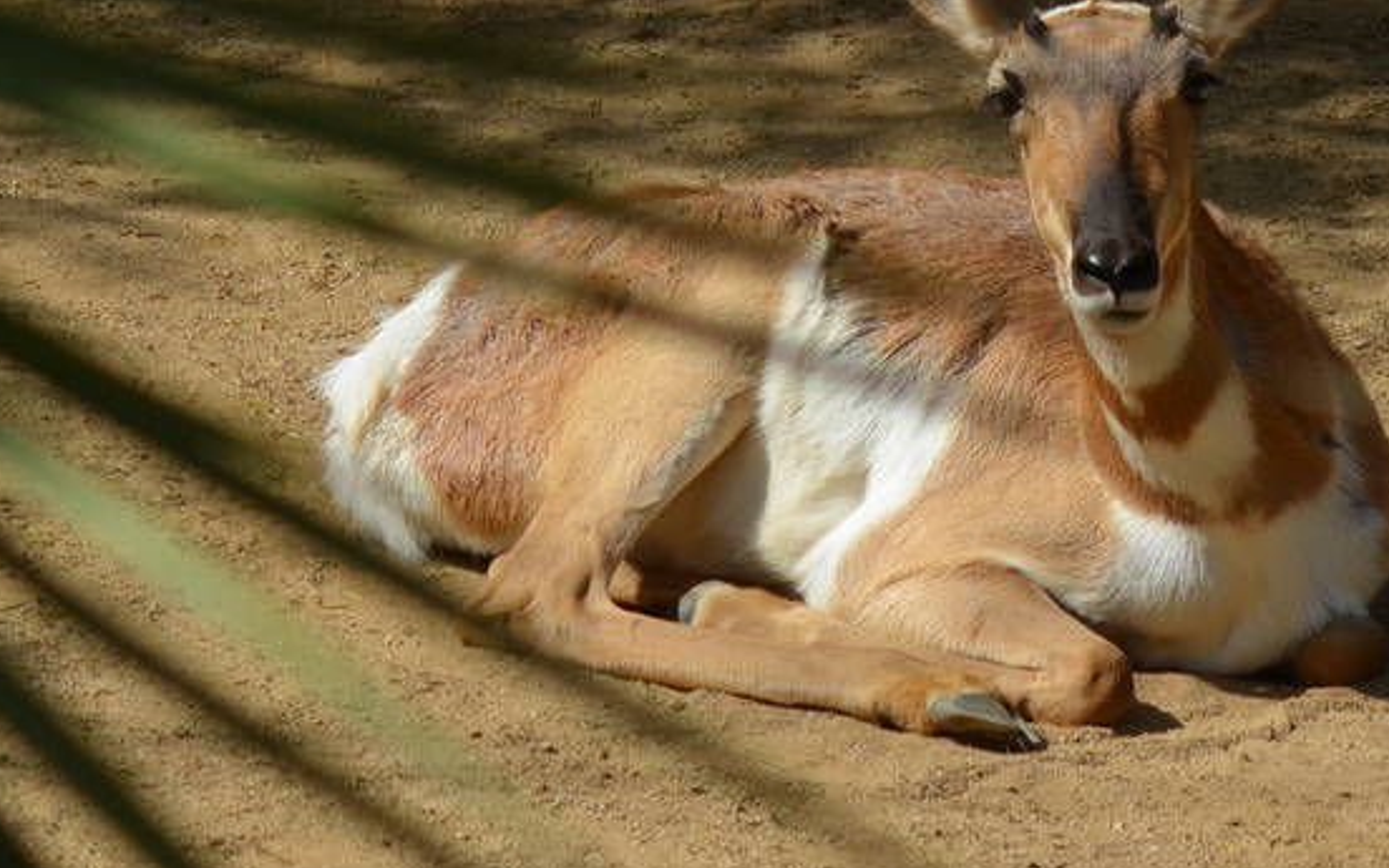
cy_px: 325
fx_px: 12548
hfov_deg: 6.3
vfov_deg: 4.0
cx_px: 1288
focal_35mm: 331
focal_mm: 75
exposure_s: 1/1000
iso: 200
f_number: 8
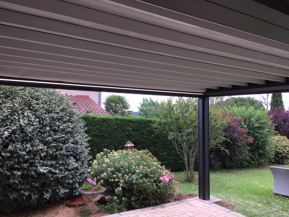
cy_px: 108
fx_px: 242
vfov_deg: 48.2
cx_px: 144
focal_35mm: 29
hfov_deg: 61.7
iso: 32
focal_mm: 4.15
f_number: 2.2
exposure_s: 1/332
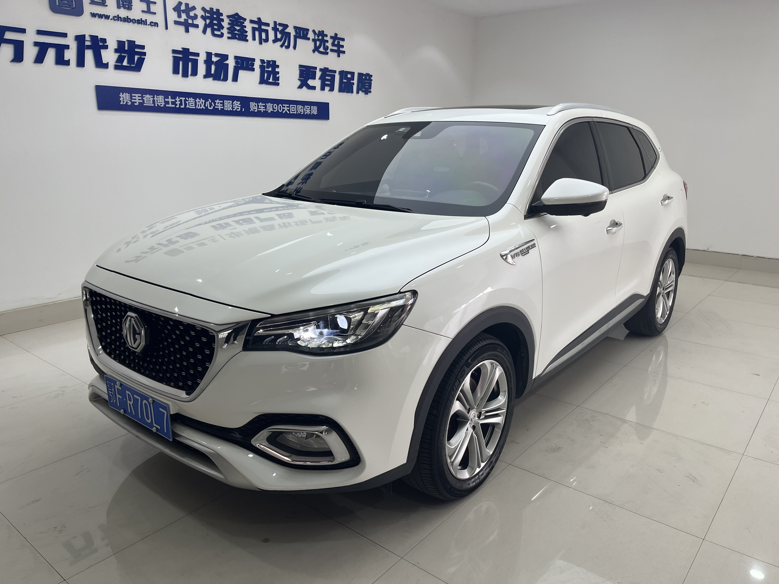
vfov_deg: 53.1
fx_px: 585
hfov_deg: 67.3
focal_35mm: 26
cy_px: 292
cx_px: 390
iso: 50
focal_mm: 5.1
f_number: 1.6
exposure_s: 1/242
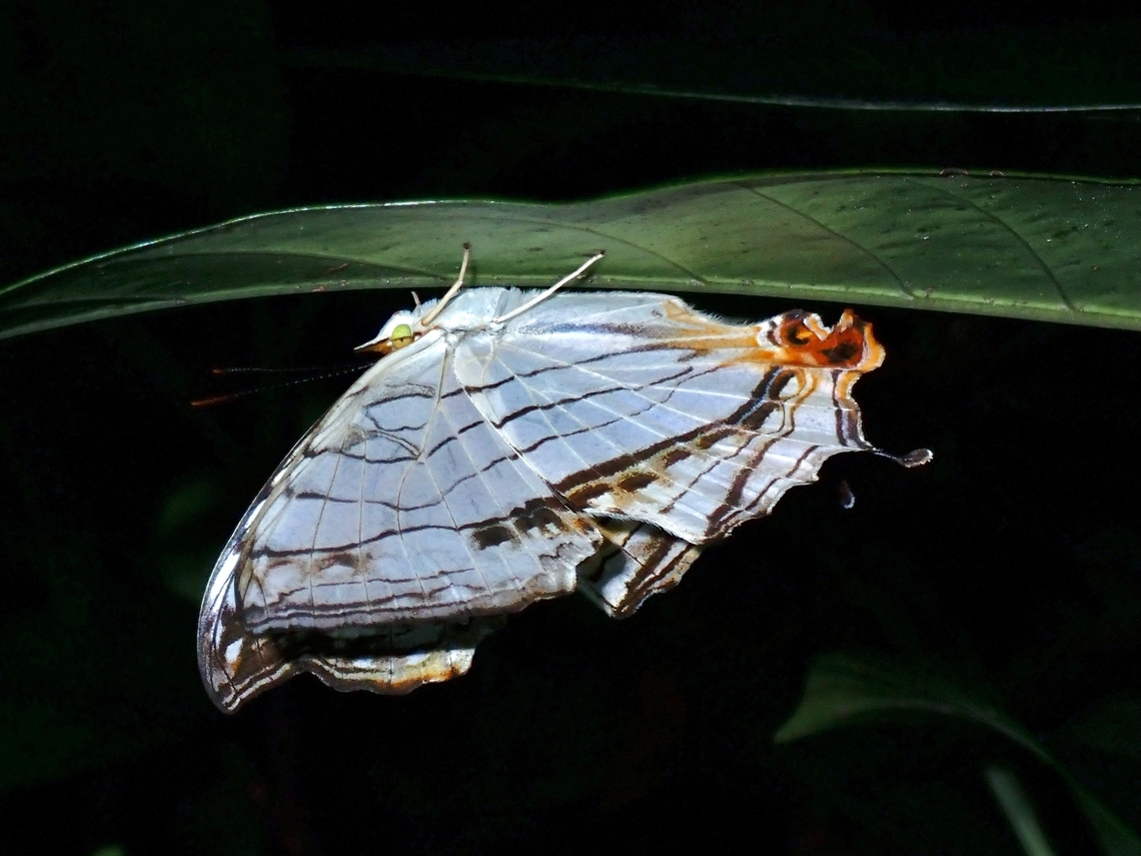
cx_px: 570
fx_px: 3296
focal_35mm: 100
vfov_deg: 14.8
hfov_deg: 19.6
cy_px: 428
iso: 200
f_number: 6.3
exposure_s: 1/200
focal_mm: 18
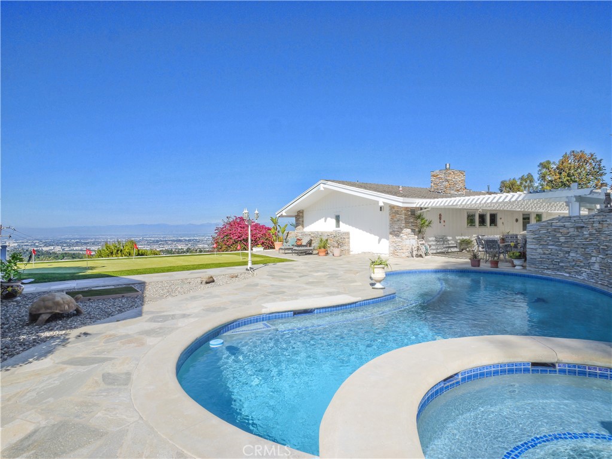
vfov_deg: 71.6
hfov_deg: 87.8
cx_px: 306
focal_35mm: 18
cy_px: 230
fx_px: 318
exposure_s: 1/200
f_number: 14
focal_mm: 9
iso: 320
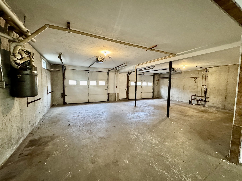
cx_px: 121
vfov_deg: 85.7
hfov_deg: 102.1
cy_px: 90
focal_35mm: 14
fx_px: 98
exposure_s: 1/60
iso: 800
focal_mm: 2.22
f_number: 2.2
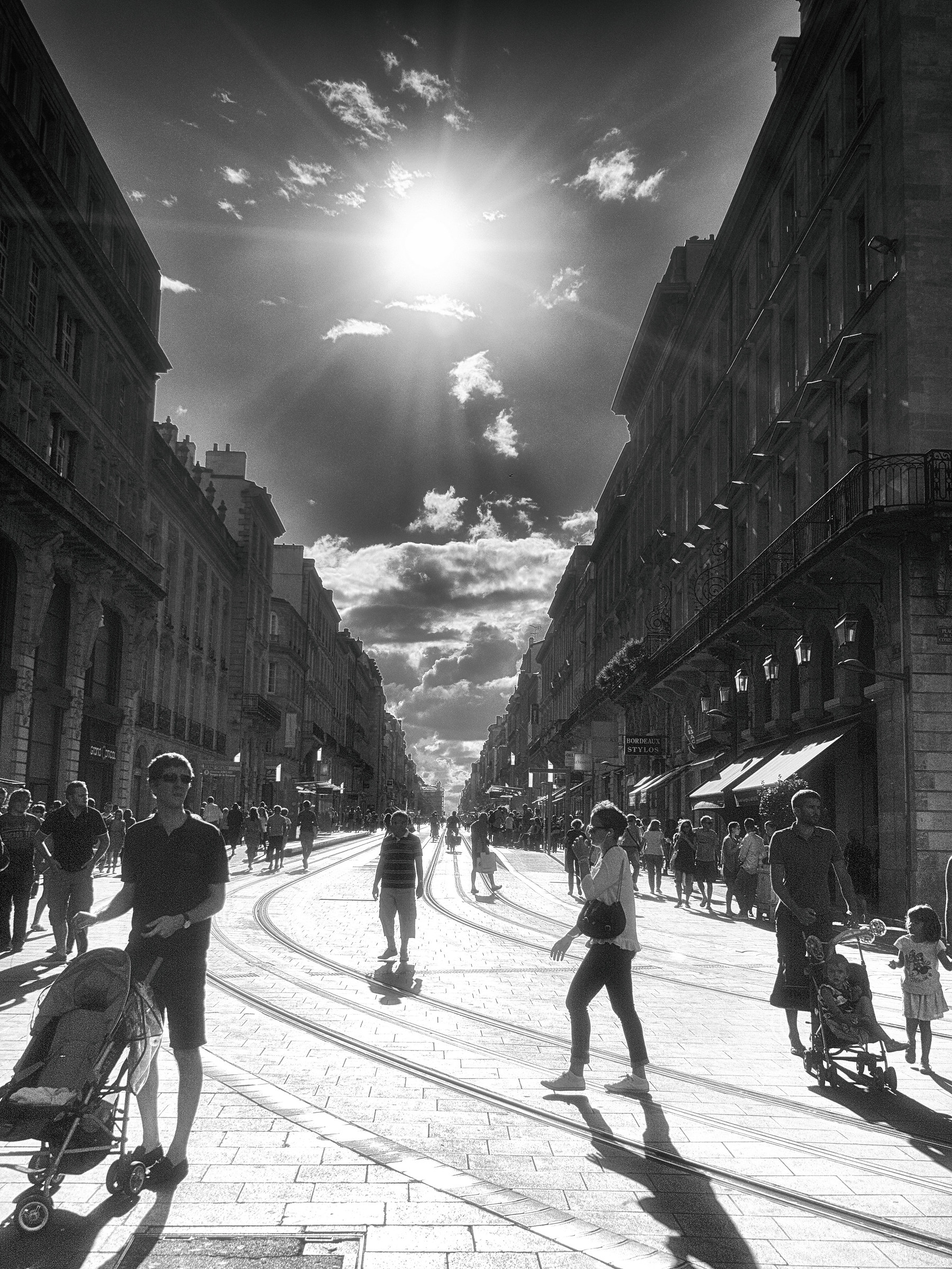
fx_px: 1320
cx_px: 476
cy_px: 634
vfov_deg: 51.4
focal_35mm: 36
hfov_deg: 39.7
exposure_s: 1/1250
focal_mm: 18
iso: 200
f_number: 7.1
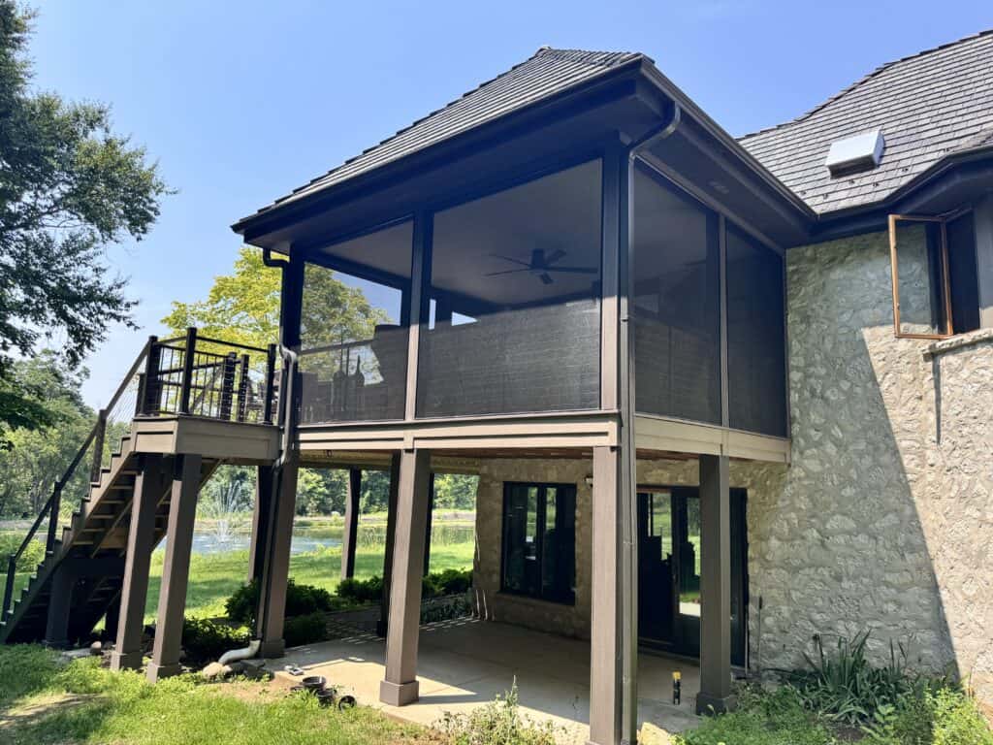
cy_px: 372
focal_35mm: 24
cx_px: 496
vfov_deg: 56.8
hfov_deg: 71.6
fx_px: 688
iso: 80
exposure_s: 1/1238
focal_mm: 6.76
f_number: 1.78
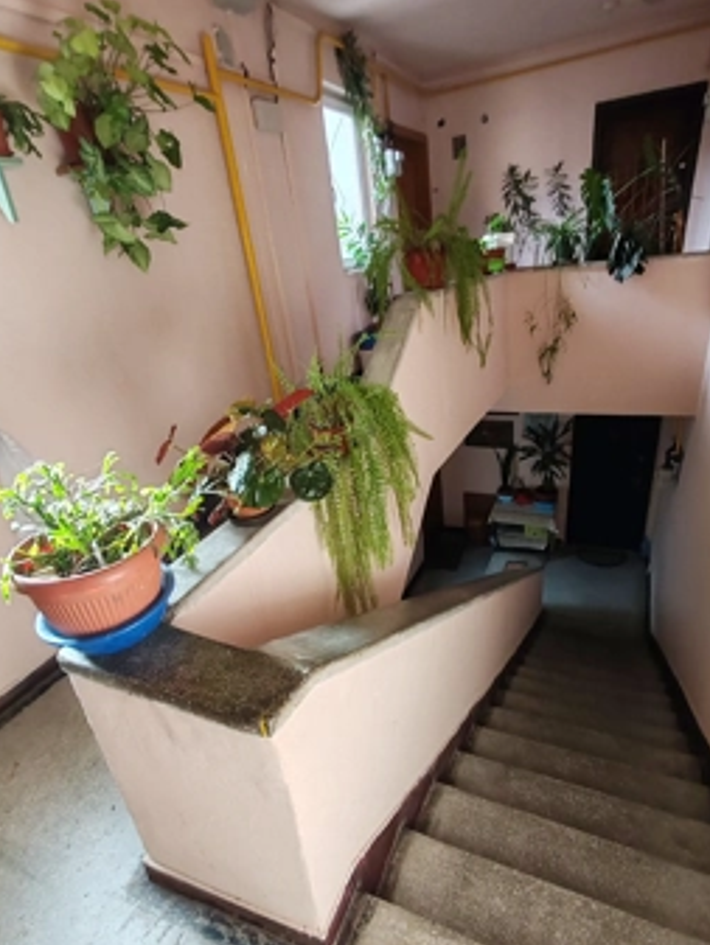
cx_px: 379
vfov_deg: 84.5
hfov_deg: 68.6
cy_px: 513
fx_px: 519
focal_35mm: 19
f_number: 2.2
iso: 200
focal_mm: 1.96
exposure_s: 1/33
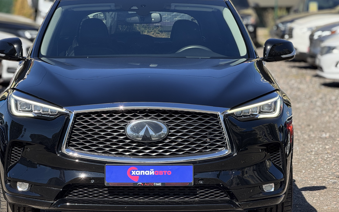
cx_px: 147
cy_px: 100
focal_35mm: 152
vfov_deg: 8.6
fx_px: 1404
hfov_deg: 13.8
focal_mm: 15.66
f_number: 2.8
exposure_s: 1/830
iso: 50
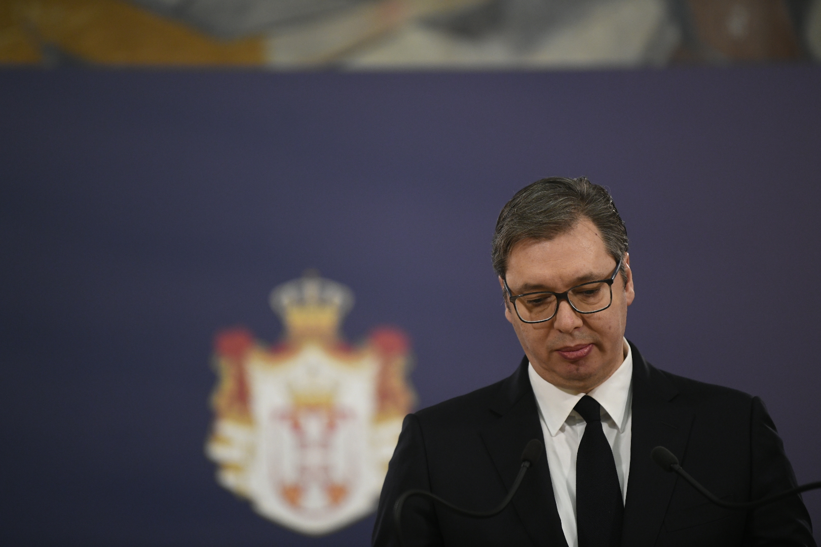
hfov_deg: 10.3
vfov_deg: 6.9
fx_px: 4561
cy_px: 274
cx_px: 410
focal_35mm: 200
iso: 2000
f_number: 2.8
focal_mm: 200
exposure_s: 1/250
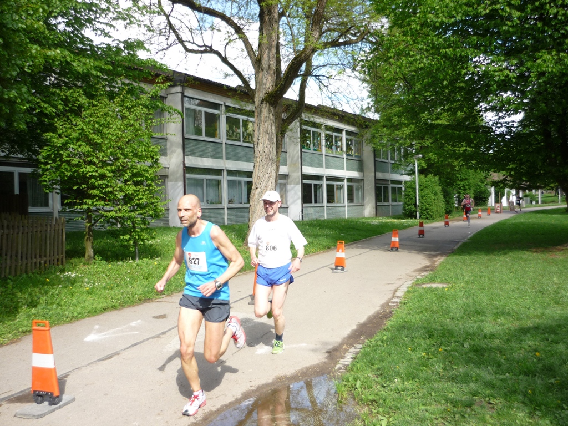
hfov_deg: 55.4
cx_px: 284
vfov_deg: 42.9
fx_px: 541
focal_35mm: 33
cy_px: 213
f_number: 2.8
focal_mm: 5.5
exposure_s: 1/400
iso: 100
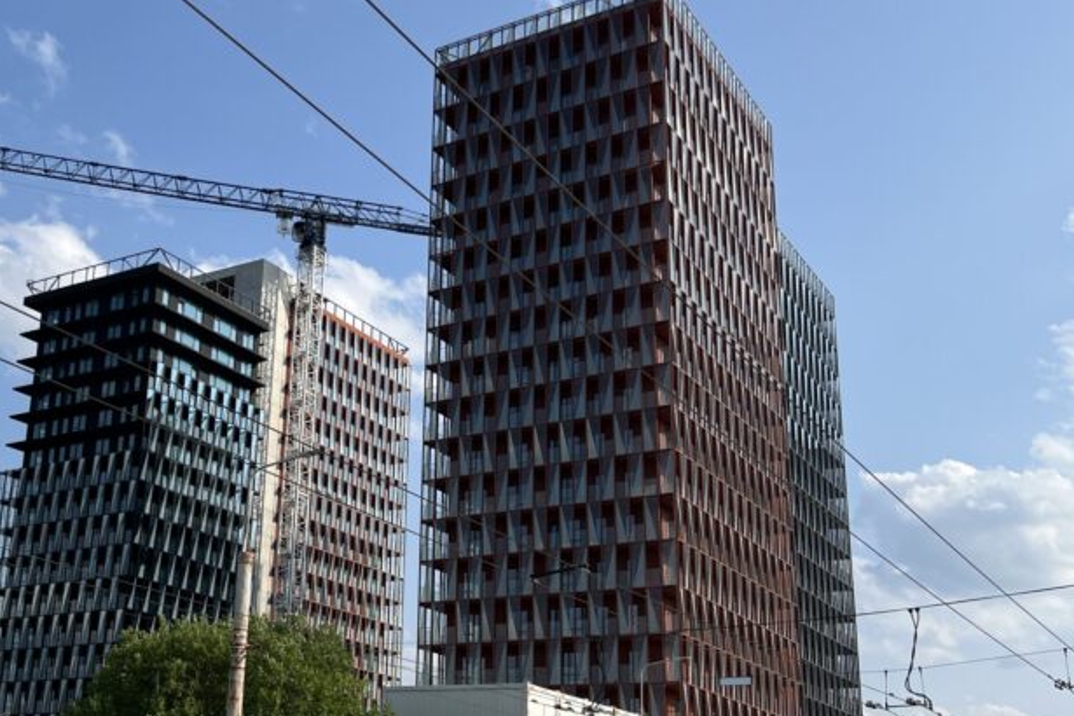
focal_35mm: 45
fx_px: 1342
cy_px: 419
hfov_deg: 43.0
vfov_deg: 29.8
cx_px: 361
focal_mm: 5.7
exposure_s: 1/5076
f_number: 1.5
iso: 50
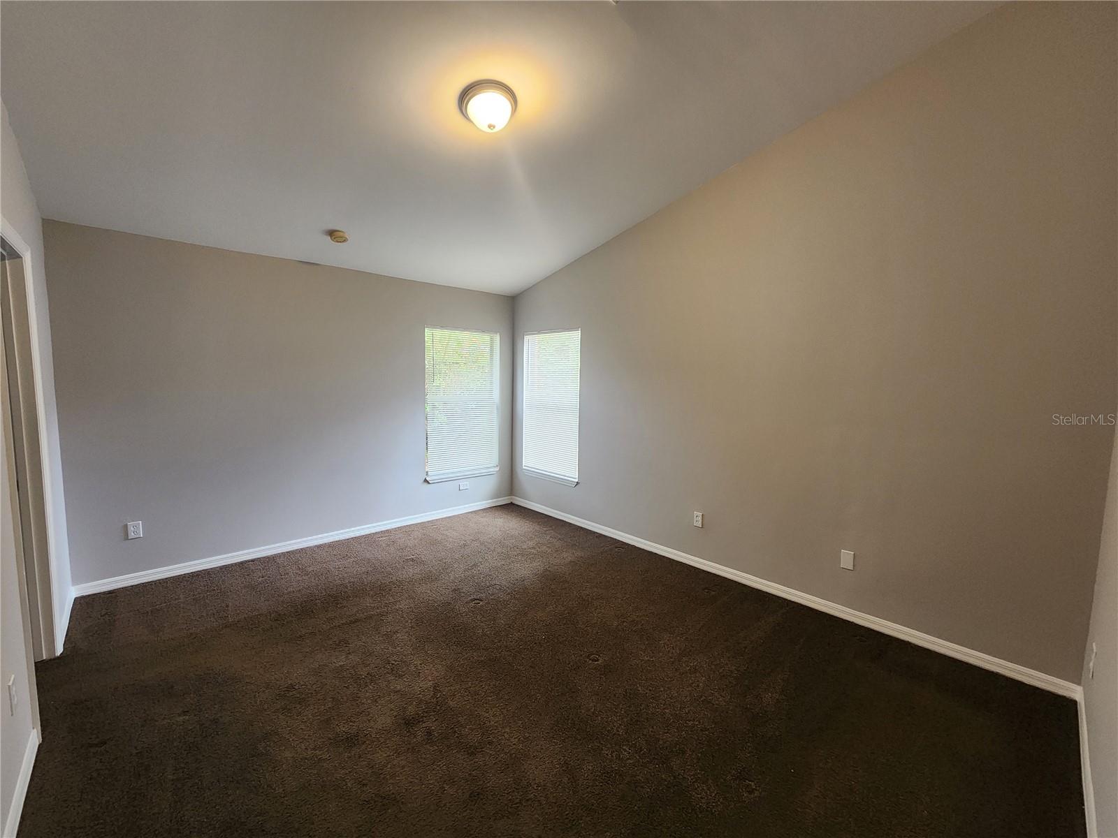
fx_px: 420
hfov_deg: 106.2
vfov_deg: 89.9
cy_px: 419
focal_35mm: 13
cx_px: 559
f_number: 2.2
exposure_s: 1/60
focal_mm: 2.2
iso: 320
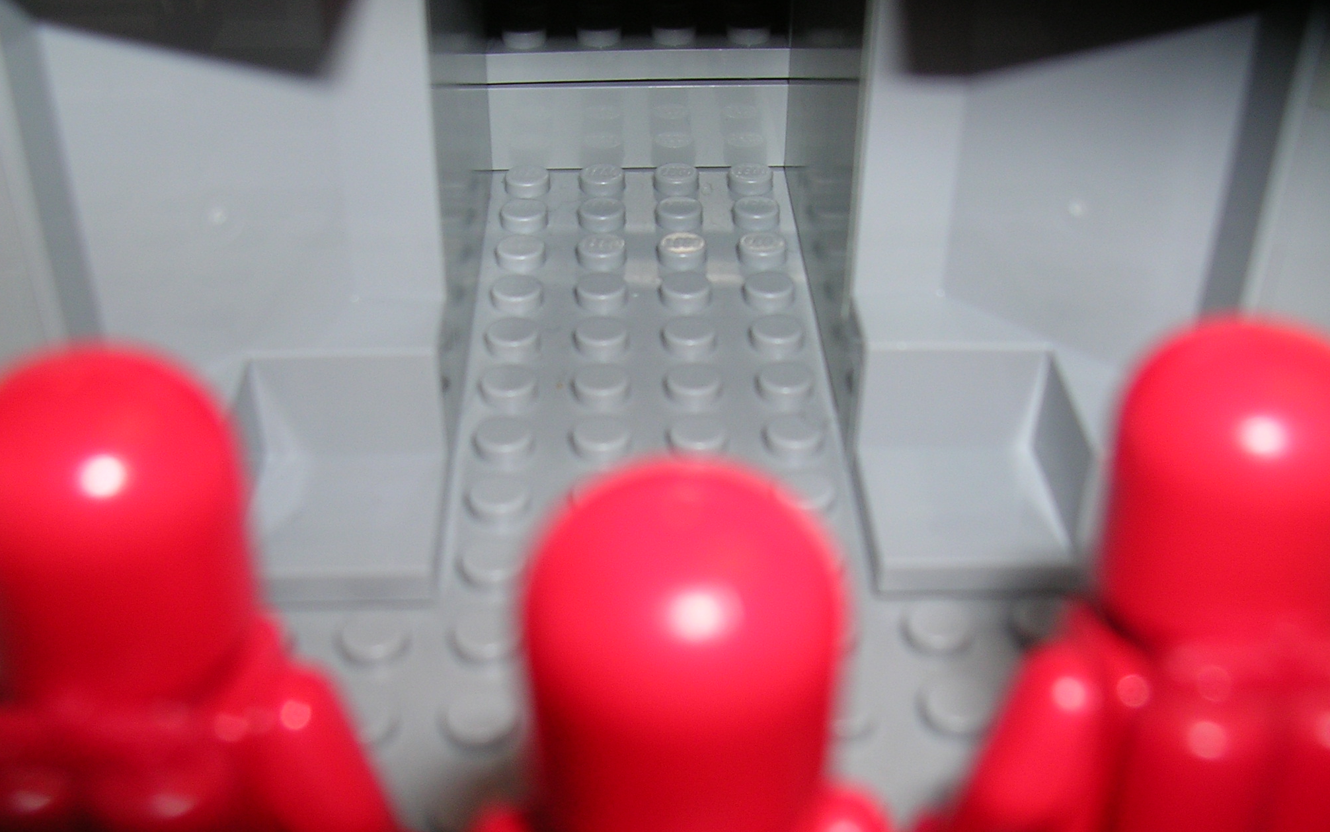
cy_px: 456
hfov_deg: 48.2
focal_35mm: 41
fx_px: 1486
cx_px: 668
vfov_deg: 31.2
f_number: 2.8
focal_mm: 5.8
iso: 50
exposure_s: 1/60.1
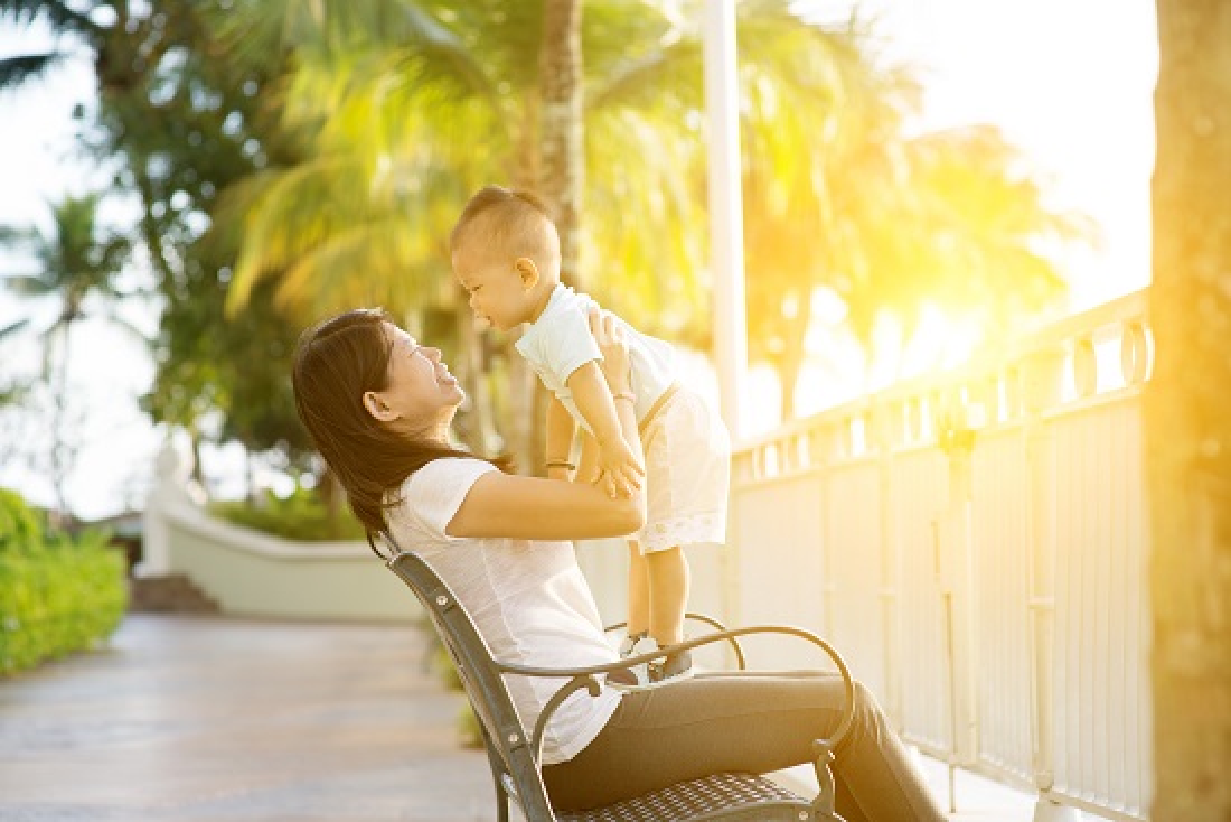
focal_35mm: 85
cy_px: 411
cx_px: 616
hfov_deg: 23.9
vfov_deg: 16.1
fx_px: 2907
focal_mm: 85
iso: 200
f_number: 3.5
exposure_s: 1/400
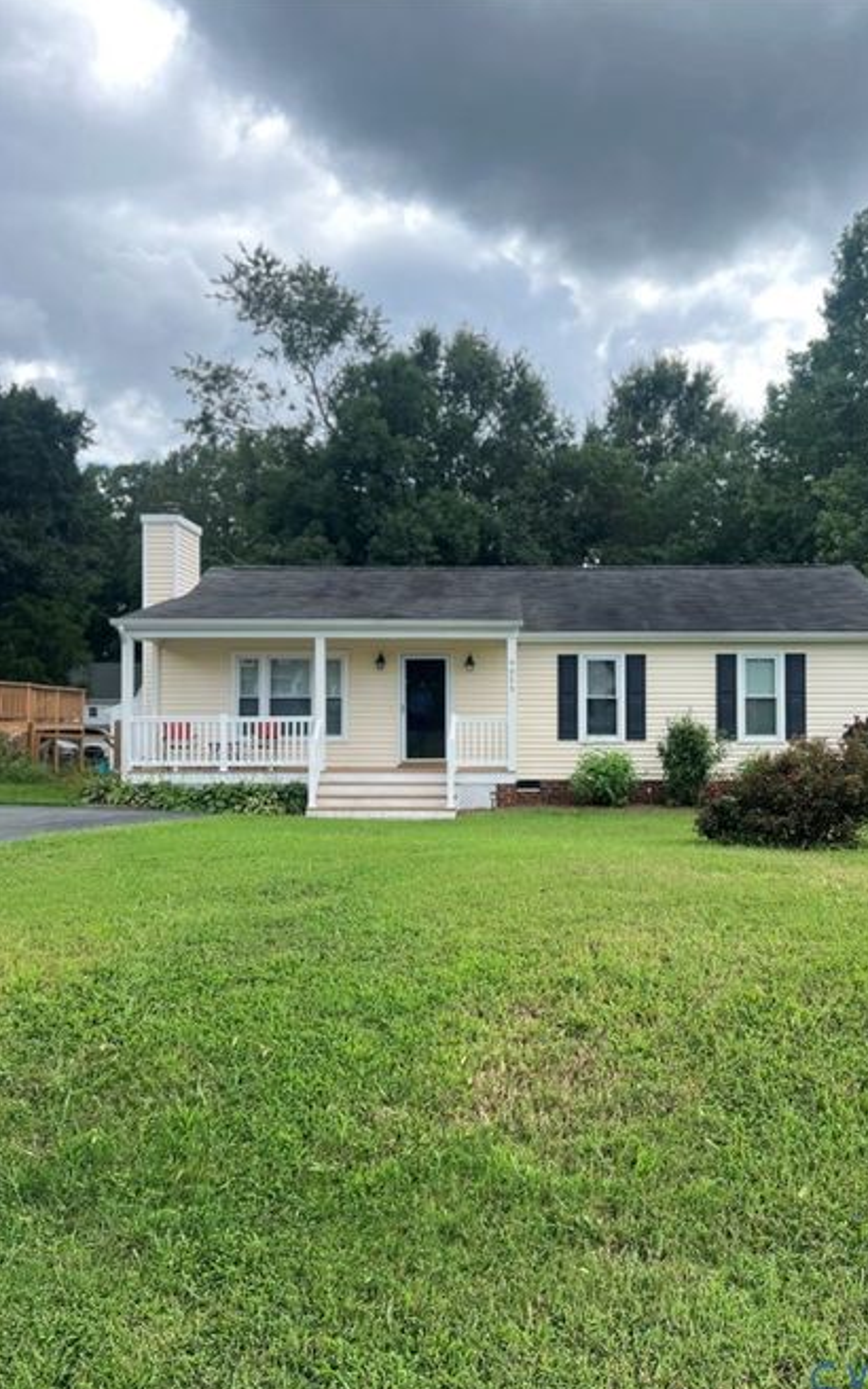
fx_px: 1060
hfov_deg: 44.4
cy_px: 700
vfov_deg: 66.5
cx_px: 493
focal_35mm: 28
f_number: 1.5
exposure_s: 1/840
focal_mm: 5.7
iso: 50
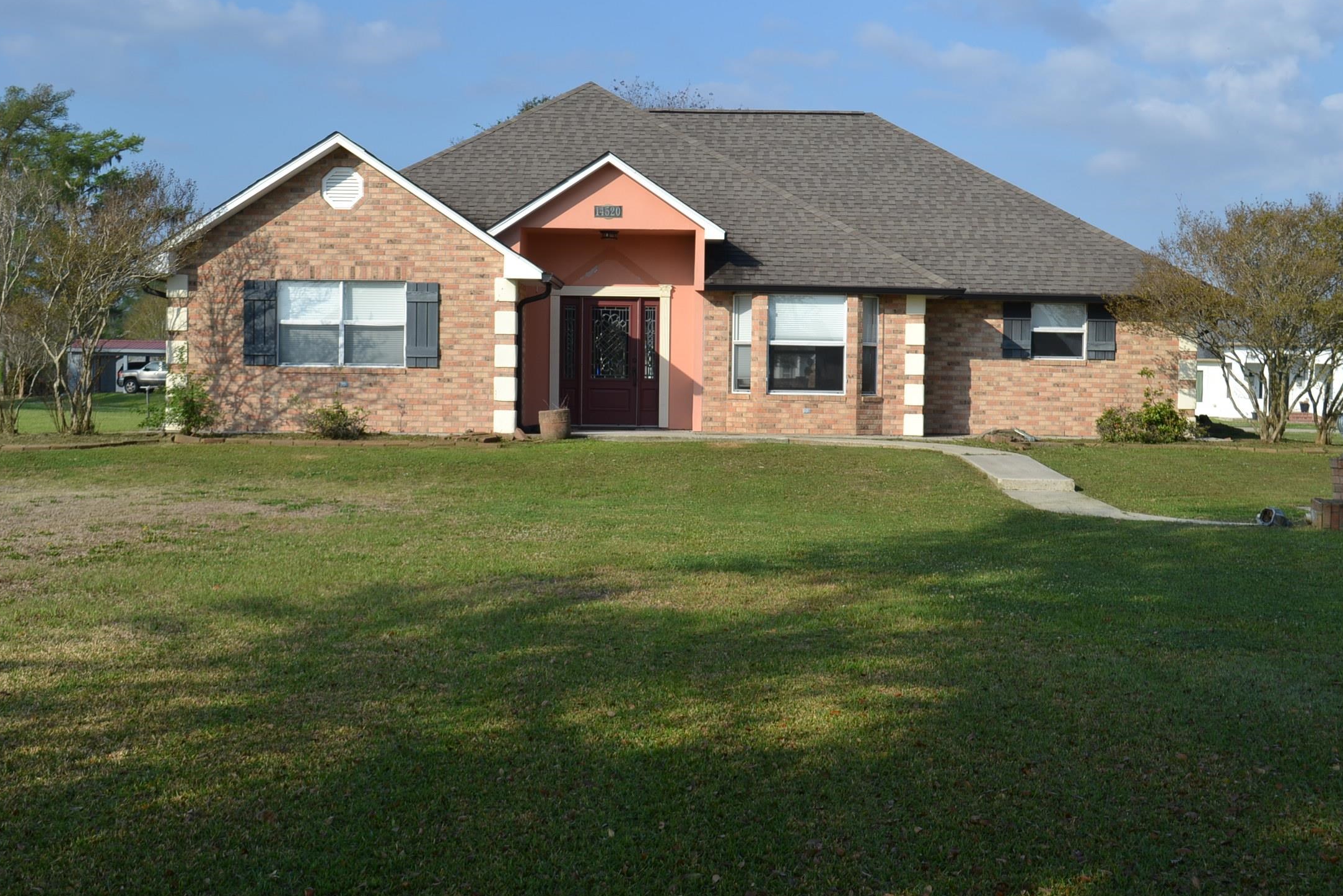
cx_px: 704
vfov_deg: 26.5
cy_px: 433
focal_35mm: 51
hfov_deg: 38.9
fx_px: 1903
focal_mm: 32
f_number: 8
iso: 100
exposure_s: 1/250
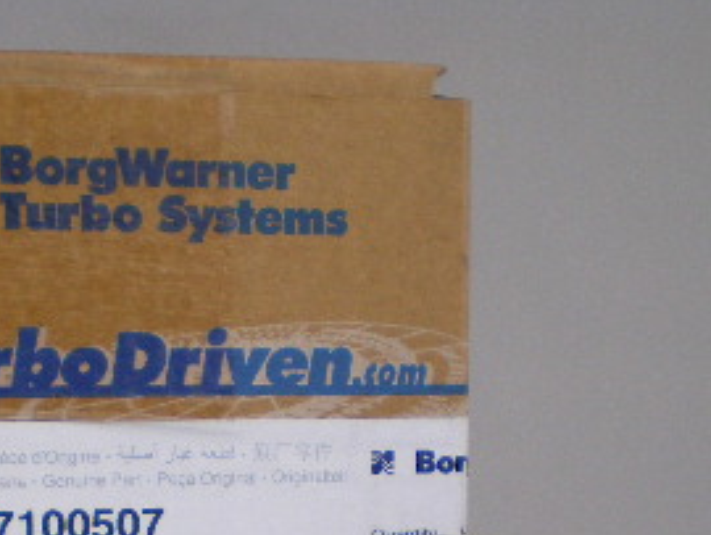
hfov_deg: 21.7
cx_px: 248
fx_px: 1850
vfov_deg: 15.9
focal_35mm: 90
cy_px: 627
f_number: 3.1
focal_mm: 6.3
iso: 125
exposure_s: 1/30
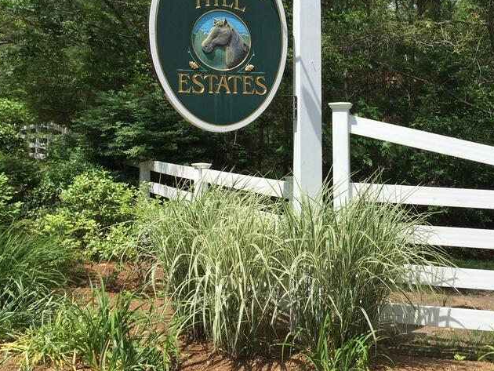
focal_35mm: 46
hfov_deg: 40.8
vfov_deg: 31.0
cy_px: 89
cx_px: 318
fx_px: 657
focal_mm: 4.15
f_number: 2.2
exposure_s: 1/1582
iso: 32
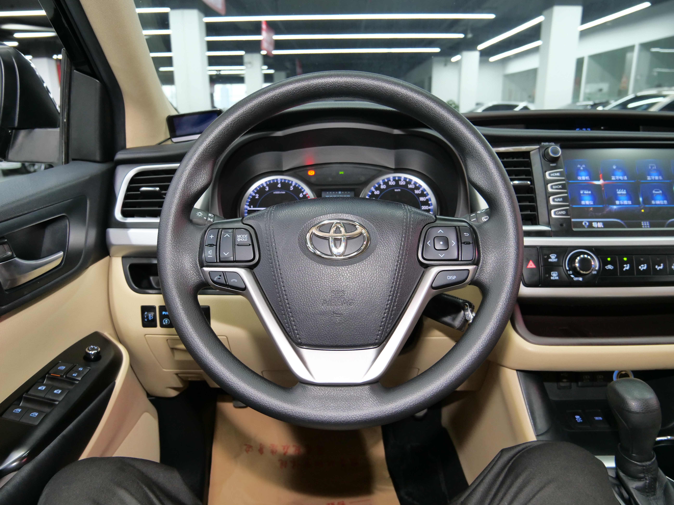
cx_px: 337
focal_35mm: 24
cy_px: 252
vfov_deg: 56.8
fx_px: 467
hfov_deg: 71.6
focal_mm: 12
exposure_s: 1/25
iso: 800
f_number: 3.5
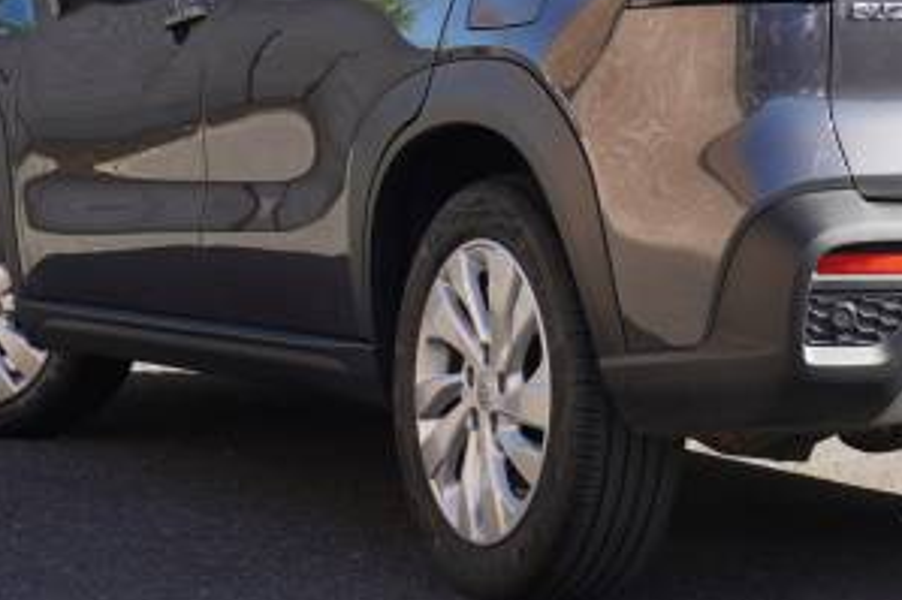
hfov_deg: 16.3
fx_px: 3132
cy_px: 109
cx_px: 721
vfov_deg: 10.9
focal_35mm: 125
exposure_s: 1/100
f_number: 5.6
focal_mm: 39
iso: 125
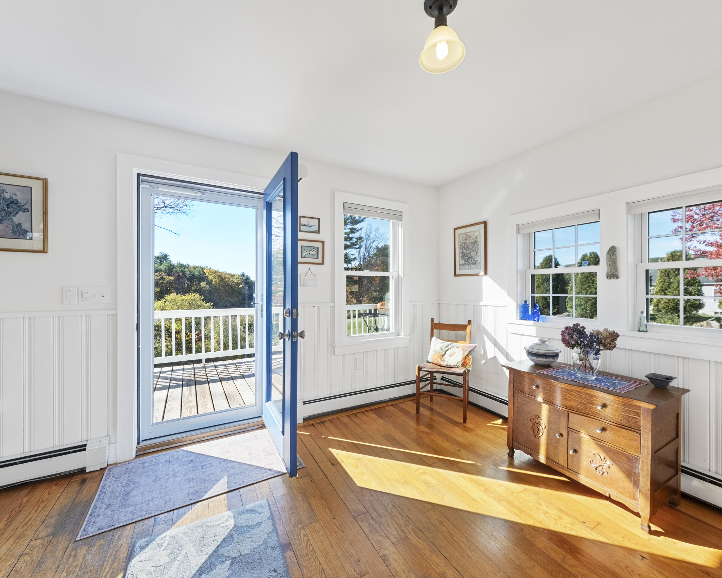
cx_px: 376
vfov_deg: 88.0
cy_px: 289
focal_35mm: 14
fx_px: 299
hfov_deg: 100.6
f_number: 8
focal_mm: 8
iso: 500
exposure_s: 1/30
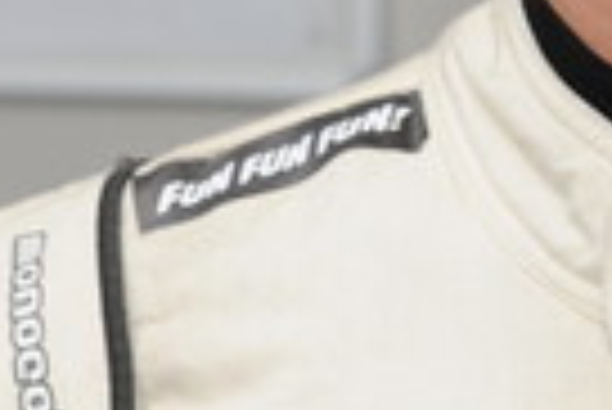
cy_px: -72
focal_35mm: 297
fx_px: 5054
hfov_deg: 6.9
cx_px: 446
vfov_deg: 4.6
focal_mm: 56
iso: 200
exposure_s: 1/125
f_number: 5.6
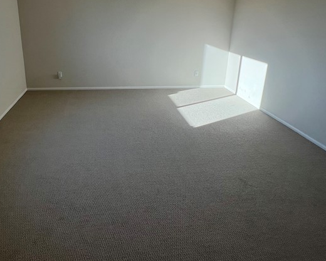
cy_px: 88
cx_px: 136
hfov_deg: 67.6
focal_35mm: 25
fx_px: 241
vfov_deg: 55.7
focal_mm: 1.57
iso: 32
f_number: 1.8
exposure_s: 1/246
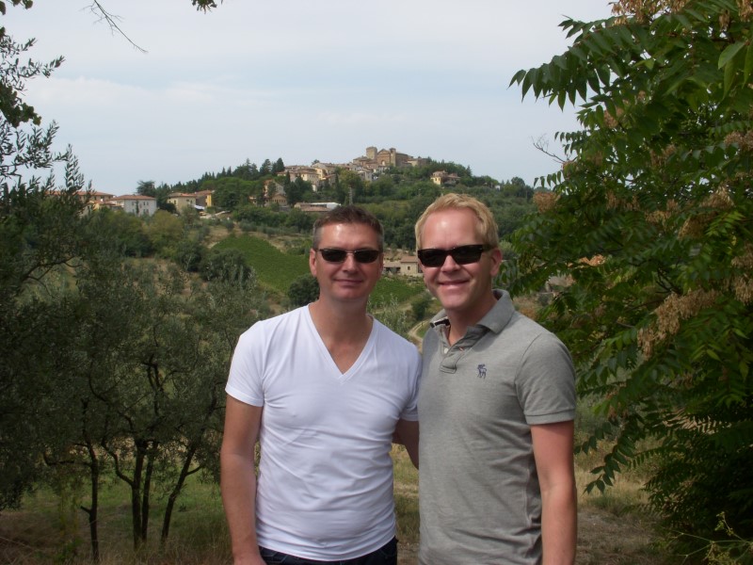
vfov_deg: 37.7
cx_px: 376
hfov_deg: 49.0
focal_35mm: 38
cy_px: 282
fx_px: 827
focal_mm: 6.3
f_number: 6.6
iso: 100
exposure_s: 1/320
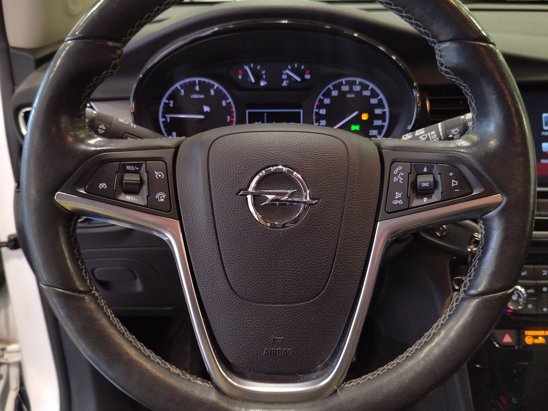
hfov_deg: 61.7
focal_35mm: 29
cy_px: 206
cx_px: 274
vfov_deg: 48.2
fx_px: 459
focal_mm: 5.52
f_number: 1.9
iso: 1747
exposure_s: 1/50
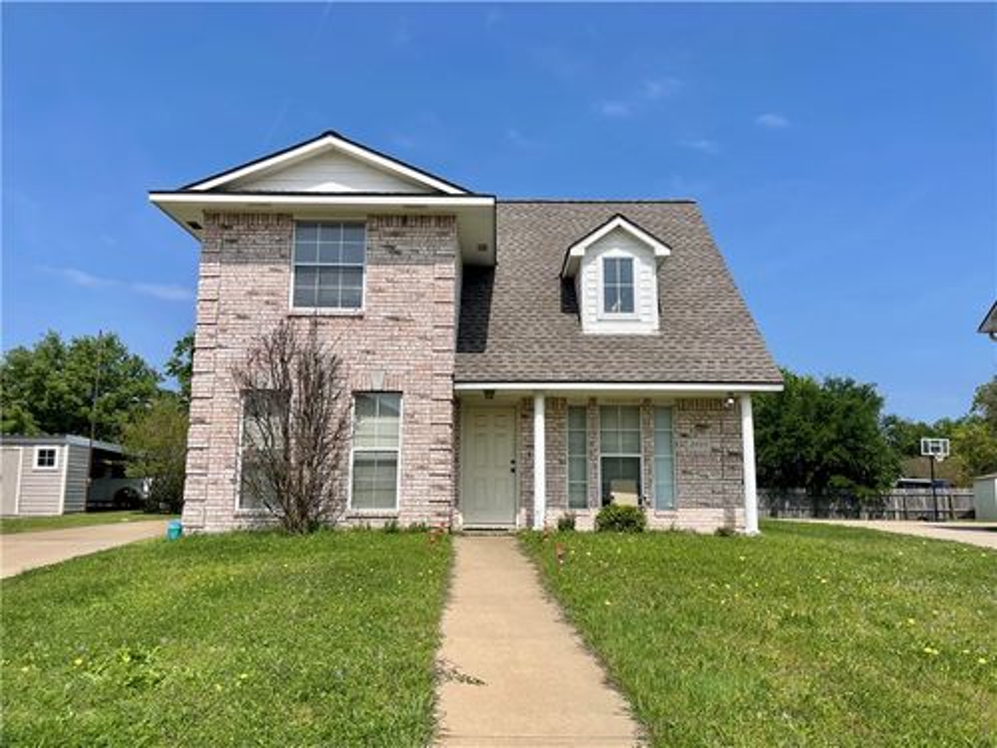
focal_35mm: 26
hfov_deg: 67.3
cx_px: 498
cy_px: 374
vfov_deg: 53.1
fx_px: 749
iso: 32
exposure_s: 1/4902
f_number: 1.6
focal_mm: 5.1
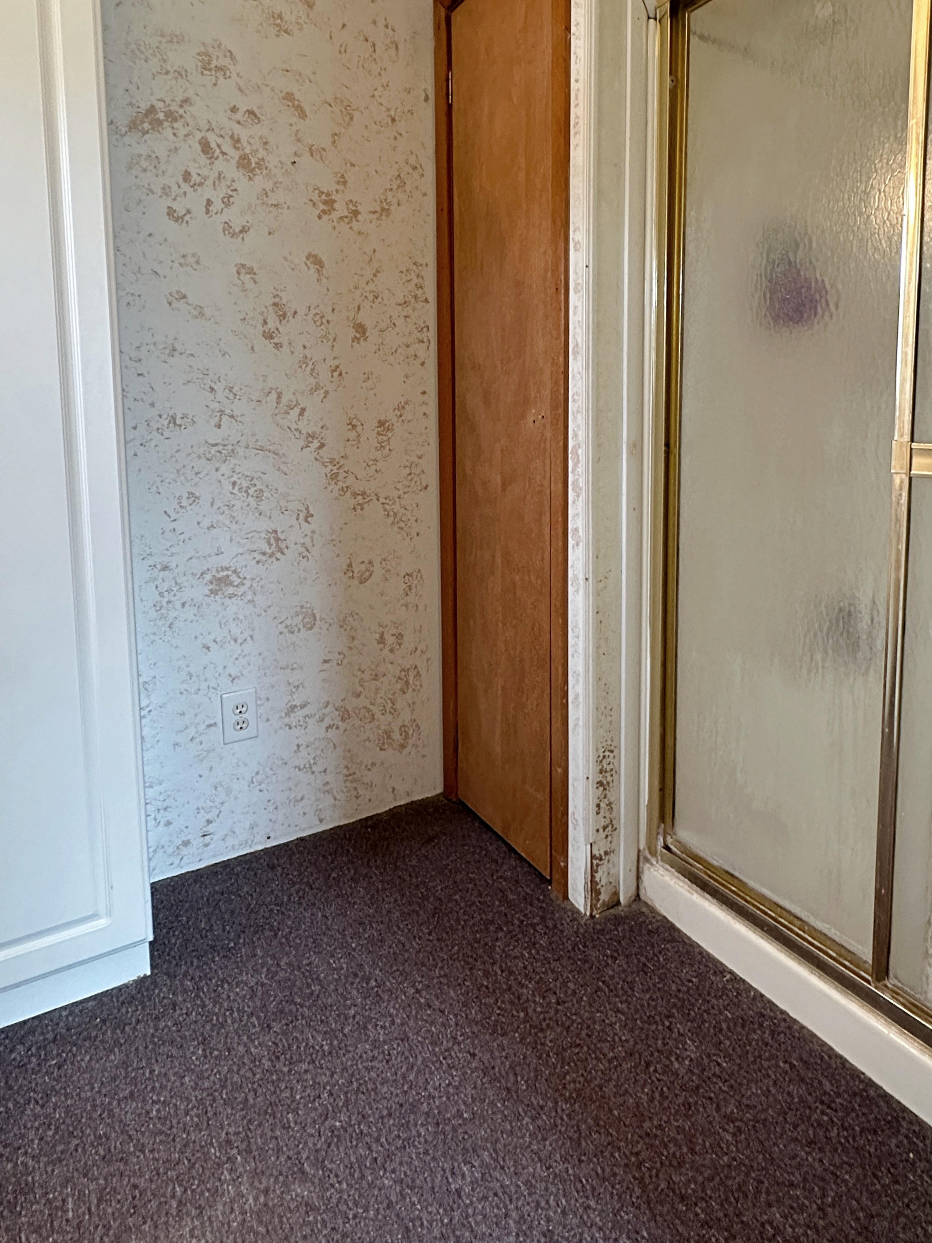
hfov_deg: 63.0
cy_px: 491
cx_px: 552
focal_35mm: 21
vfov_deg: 78.0
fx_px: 754
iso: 200
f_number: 2.2
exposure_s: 1/60
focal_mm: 2.22
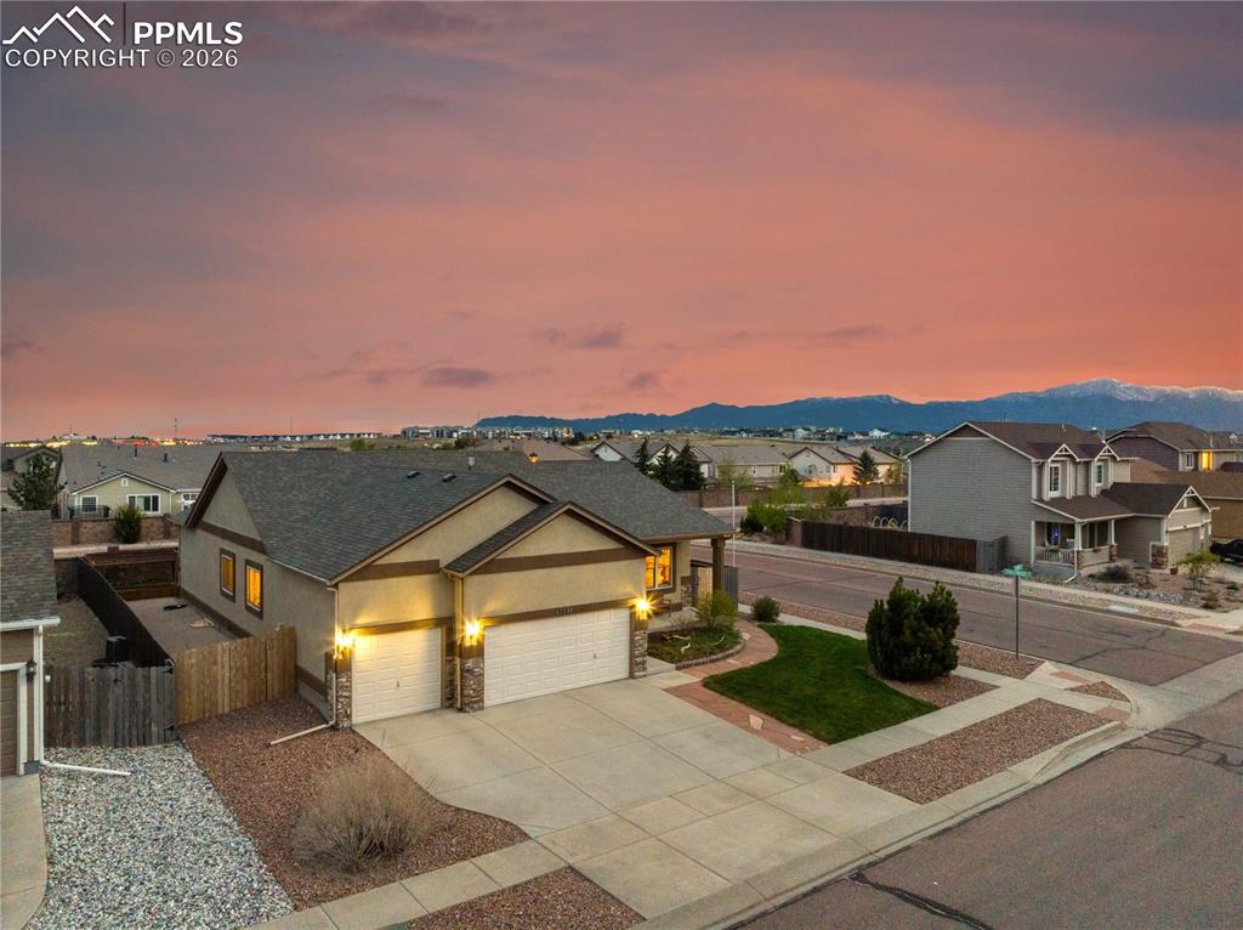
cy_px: 465
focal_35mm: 24
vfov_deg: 56.7
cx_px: 622
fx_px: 861
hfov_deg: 71.6
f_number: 10
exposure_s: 1/6
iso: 1180
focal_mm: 12.29
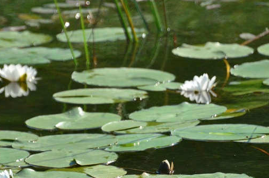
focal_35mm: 886
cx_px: 160
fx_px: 6608
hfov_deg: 2.3
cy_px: 123
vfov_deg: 1.5
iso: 1600
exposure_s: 1/6400
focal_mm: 300
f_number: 5.6
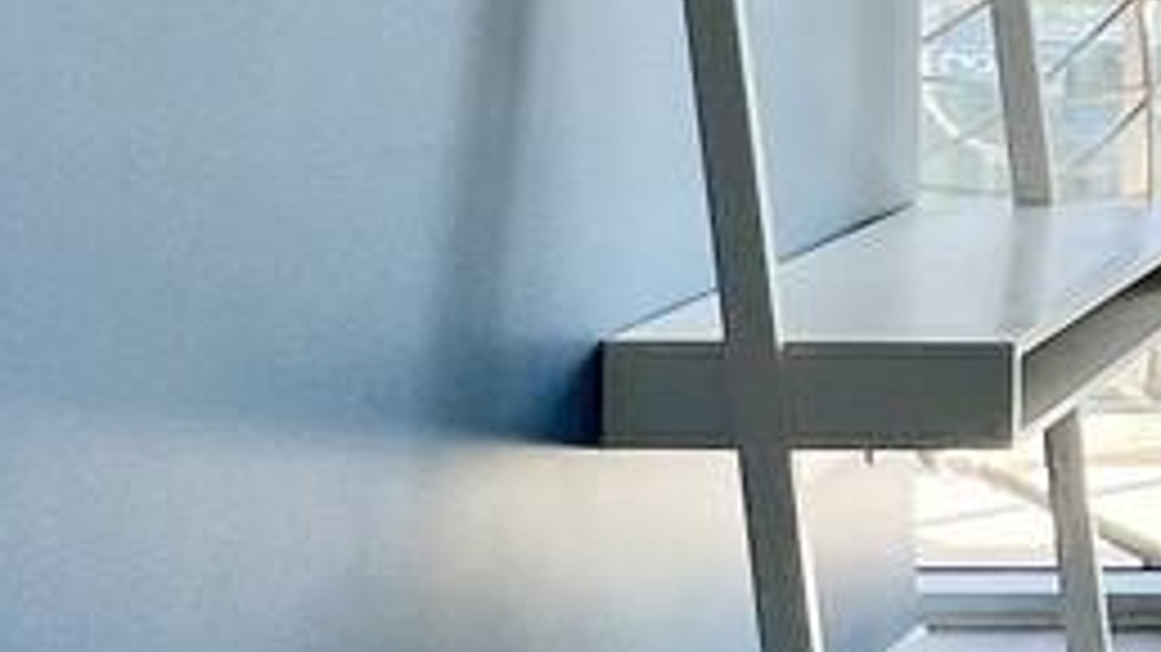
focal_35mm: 88
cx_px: 2038
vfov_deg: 13.2
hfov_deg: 19.0
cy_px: -216
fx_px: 2709
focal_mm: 1.57
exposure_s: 1/169
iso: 32
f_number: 1.8
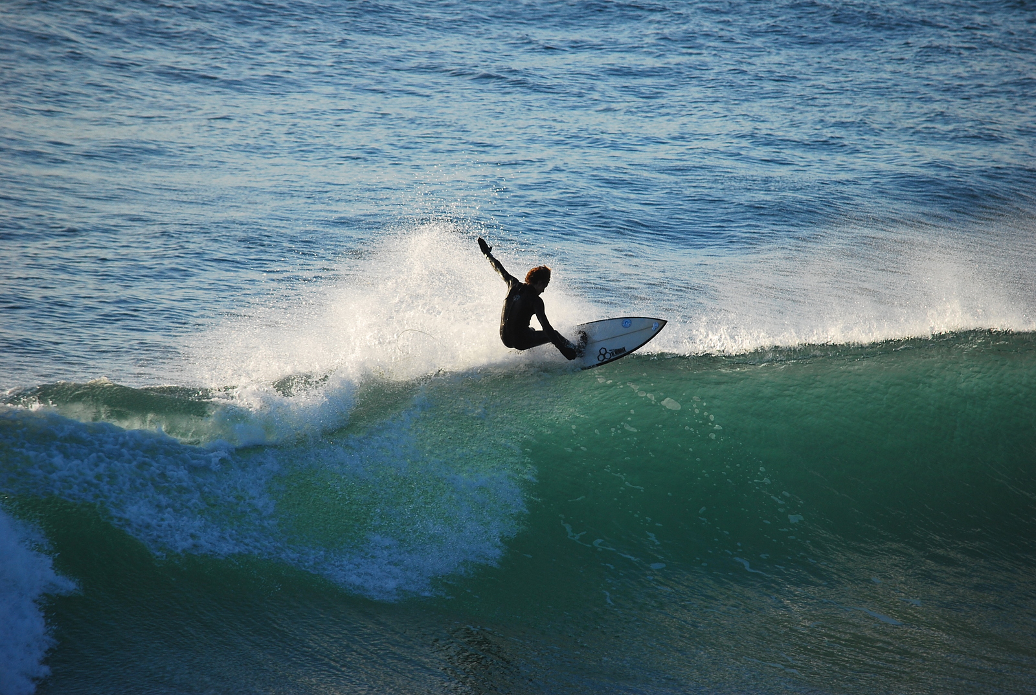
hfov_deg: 6.2
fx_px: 9516
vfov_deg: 4.2
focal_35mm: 330
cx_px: 518
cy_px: 348
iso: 200
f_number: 5.3
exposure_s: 1/1000
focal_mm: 220
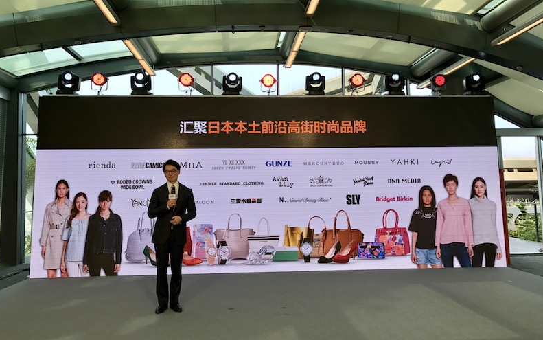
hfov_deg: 62.9
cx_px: 270
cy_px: 140
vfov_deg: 41.7
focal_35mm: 30
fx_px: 444
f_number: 1.8
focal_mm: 3.99
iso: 25
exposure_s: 1/120
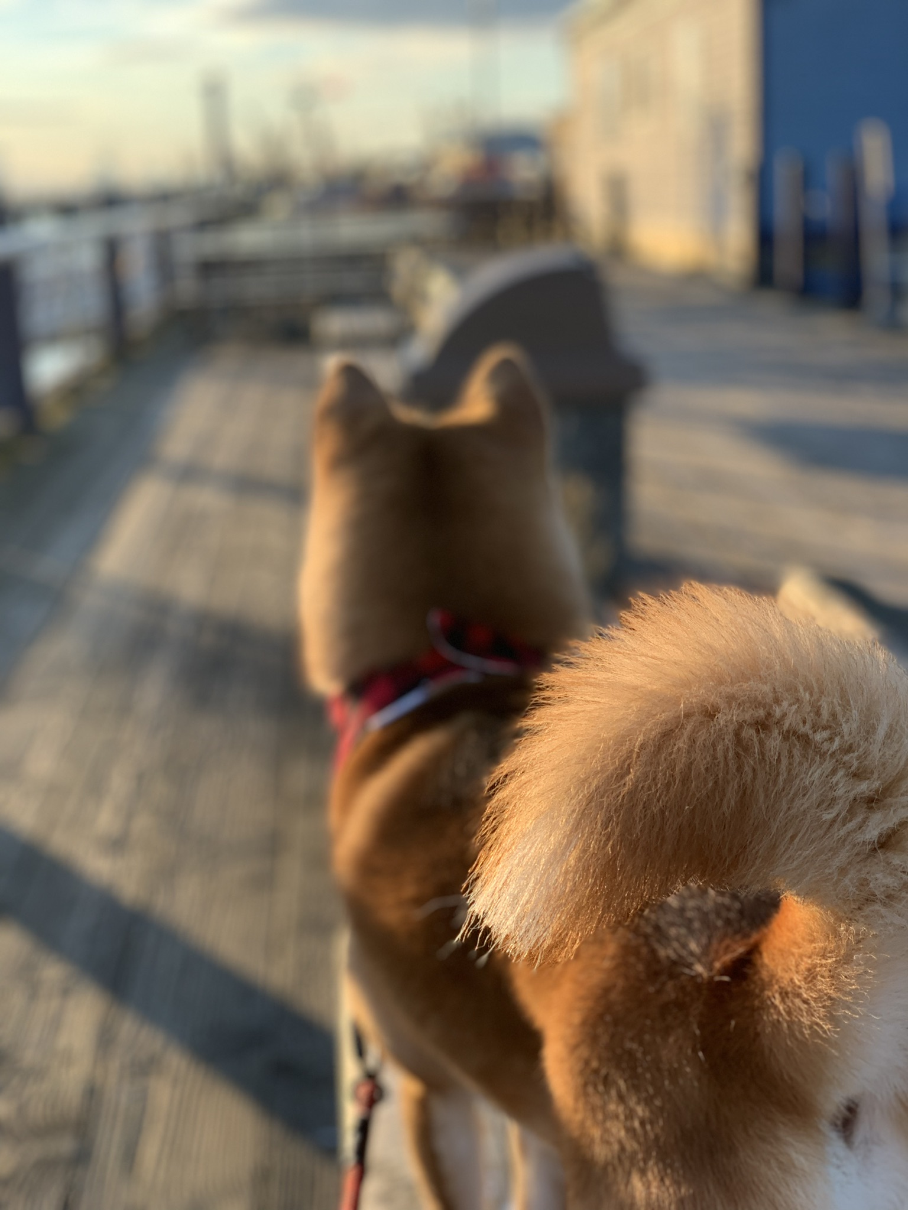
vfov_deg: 36.8
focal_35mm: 52
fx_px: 1819
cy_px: 605
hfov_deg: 28.0
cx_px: 454
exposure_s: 1/122
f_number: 2.4
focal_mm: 6
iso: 16
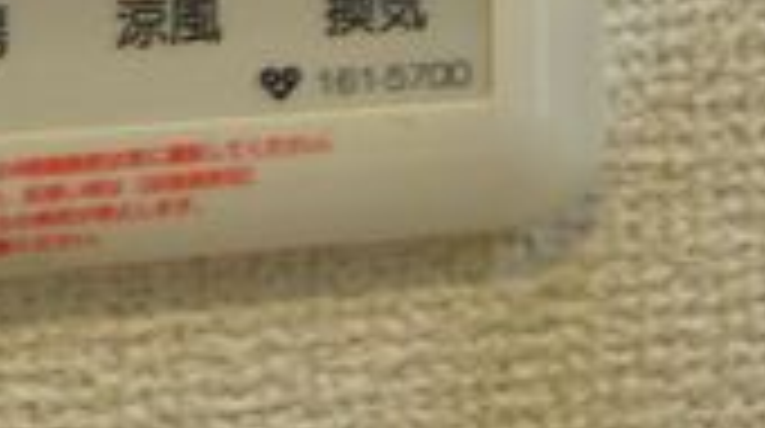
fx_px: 1924
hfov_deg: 21.9
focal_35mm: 95
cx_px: 45
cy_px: -360
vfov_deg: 11.7
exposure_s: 1/5
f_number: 5.6
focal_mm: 16
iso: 100
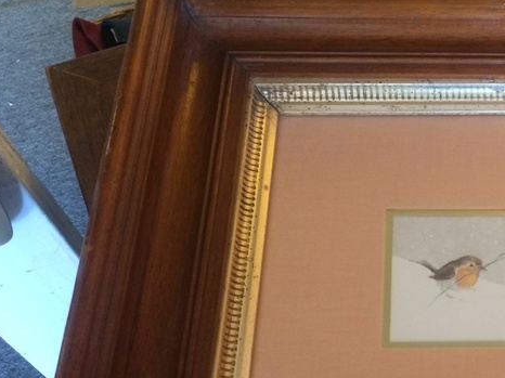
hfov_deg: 31.3
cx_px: 481
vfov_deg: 24.9
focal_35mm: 58
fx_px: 846
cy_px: 294
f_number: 2.2
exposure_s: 1/17
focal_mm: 4.12
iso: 320
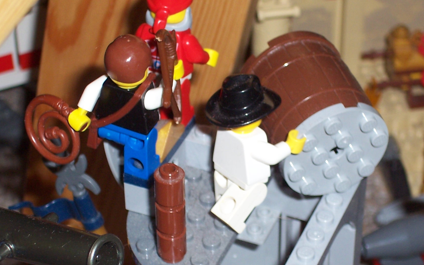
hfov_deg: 17.4
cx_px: 274
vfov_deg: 10.9
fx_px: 1387
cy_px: 209
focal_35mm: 120
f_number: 4.1
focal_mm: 13.5
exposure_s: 1/90
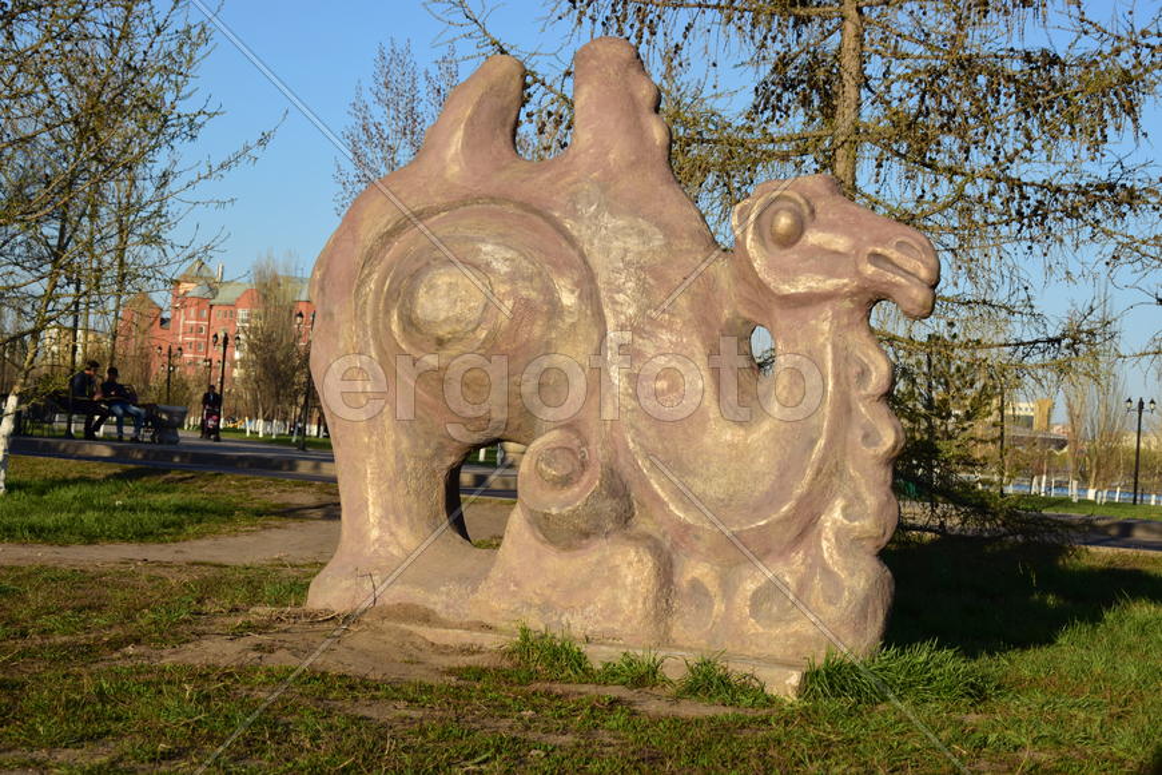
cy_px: 388
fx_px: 1937
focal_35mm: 60
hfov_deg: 33.4
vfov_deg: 22.6
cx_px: 581
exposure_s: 1/160
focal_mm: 40
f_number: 9
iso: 100
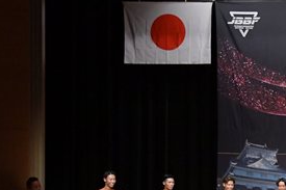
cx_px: 399
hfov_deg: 11.7
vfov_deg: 8.1
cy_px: 193
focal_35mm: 169
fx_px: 1342
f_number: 5.6
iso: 5000
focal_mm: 40
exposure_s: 1/400
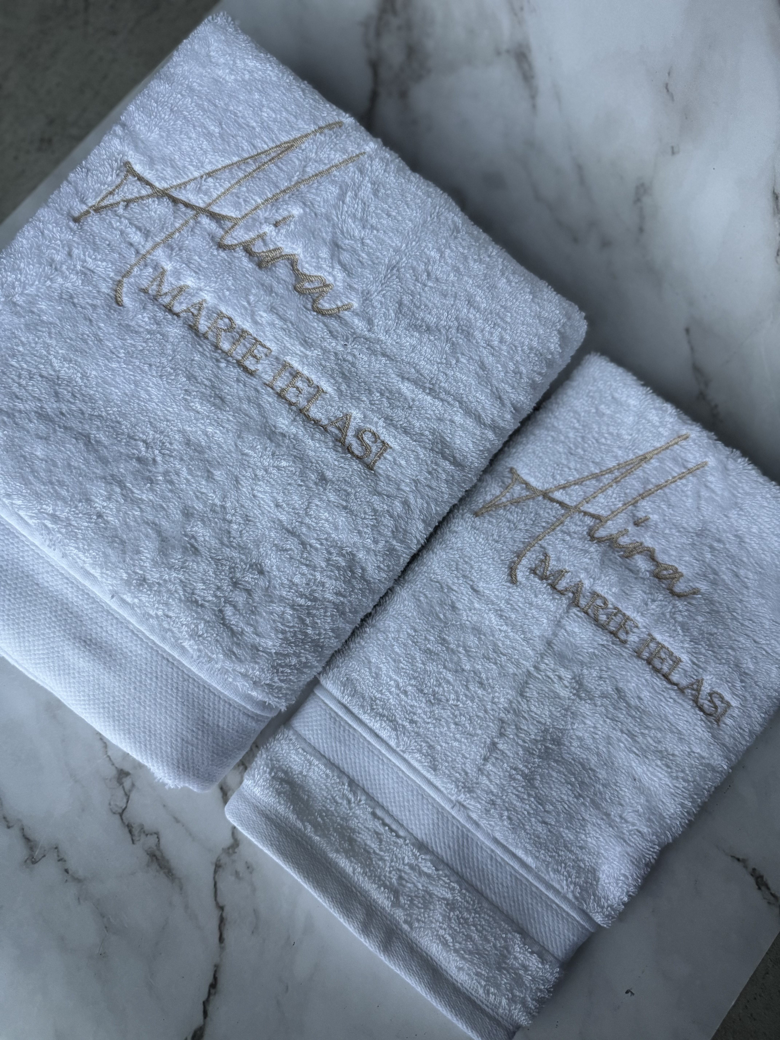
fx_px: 721
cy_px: 520
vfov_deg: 71.6
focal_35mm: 24
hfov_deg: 56.8
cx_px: 390
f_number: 1.78
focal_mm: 6.76
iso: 400
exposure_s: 1/60
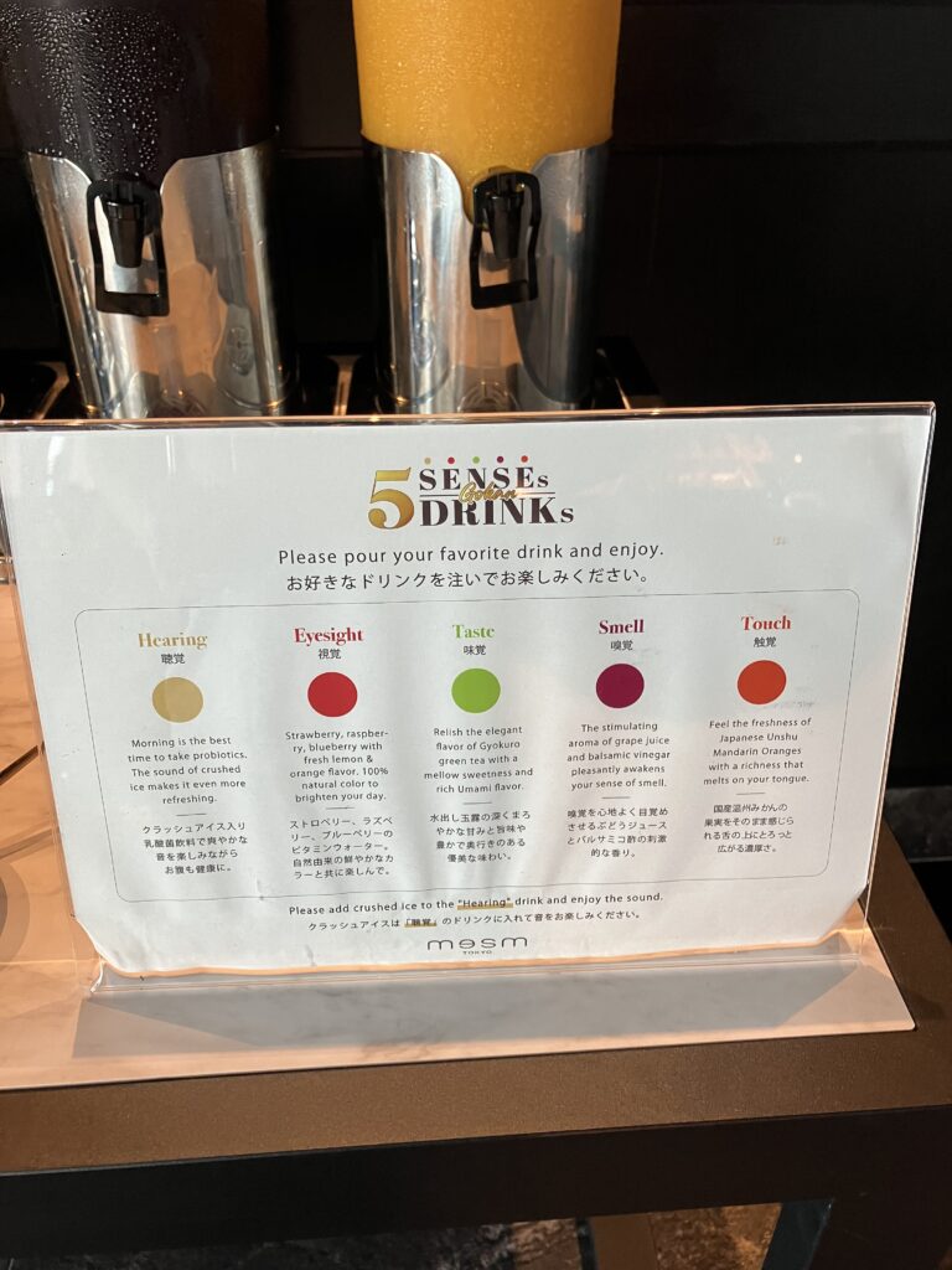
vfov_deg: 63.4
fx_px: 1027
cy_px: 635
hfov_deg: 49.7
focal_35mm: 28
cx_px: 476
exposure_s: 1/50
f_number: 1.8
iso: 64
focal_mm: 3.99
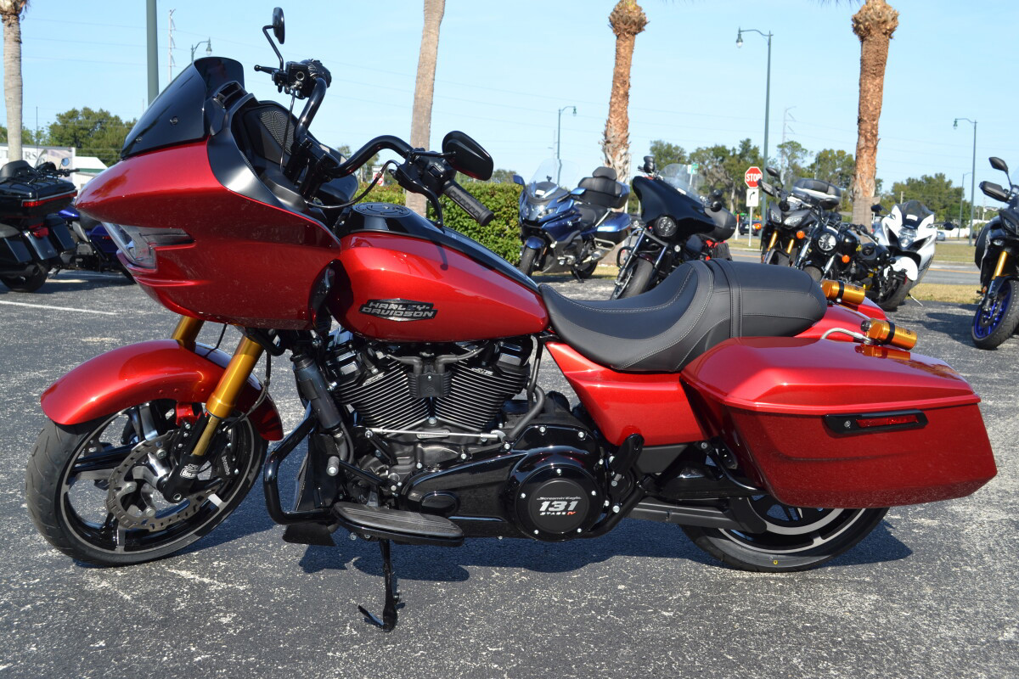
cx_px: 510
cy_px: 340
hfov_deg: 49.6
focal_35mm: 39
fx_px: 1104
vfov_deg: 34.2
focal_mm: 26
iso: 100
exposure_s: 1/200
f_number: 7.1
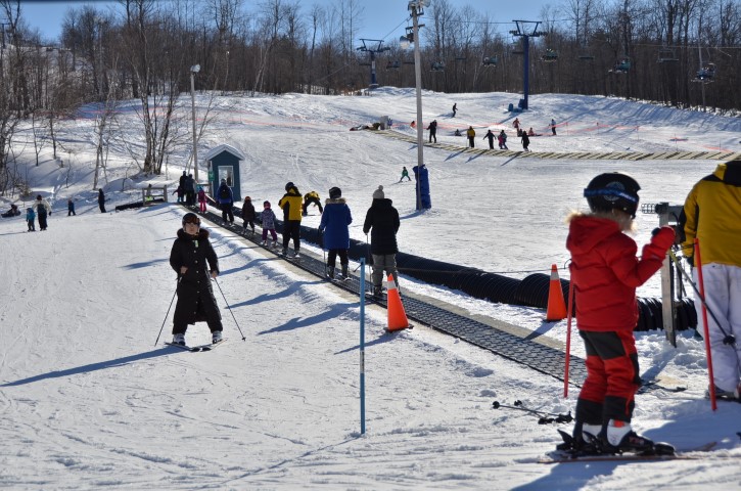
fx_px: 1171
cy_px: 246
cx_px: 370
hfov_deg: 35.1
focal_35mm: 57
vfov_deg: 23.7
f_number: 4.2
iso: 160
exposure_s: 1/4000
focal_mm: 38
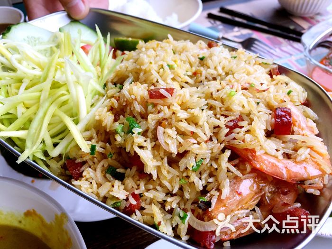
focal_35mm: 29
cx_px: 166
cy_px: 124
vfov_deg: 48.2
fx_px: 278
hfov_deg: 61.7
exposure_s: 1/100
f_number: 2.2
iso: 32
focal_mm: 4.15
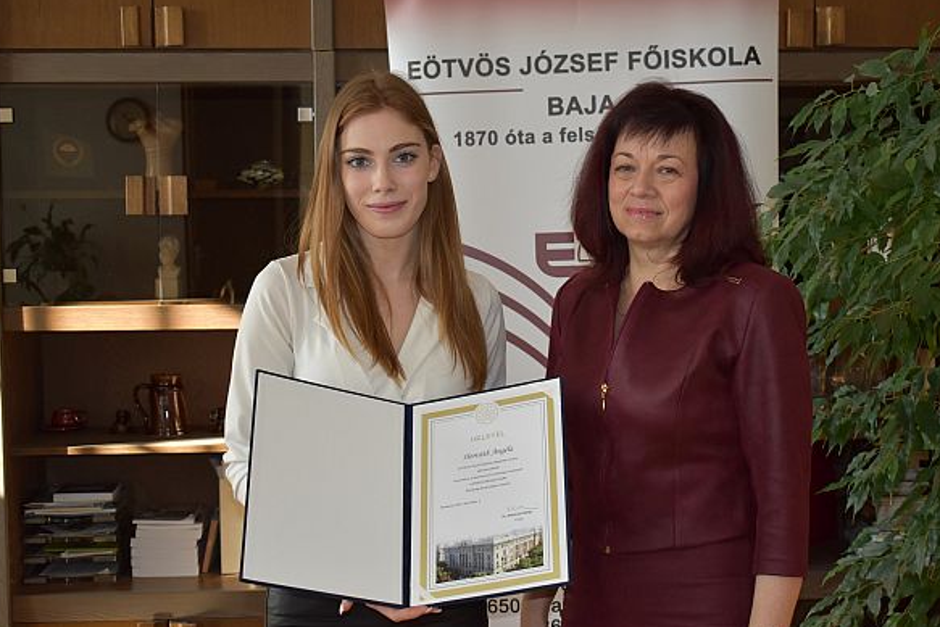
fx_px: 1462
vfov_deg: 24.2
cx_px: 490
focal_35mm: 56
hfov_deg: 35.6
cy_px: 323
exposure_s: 1/160
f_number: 4.5
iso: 800
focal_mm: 34
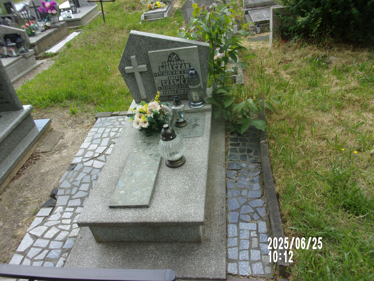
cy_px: 140
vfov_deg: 49.7
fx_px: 303
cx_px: 187
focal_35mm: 28
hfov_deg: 63.4
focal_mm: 5.1
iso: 80
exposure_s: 1/105
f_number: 3.9
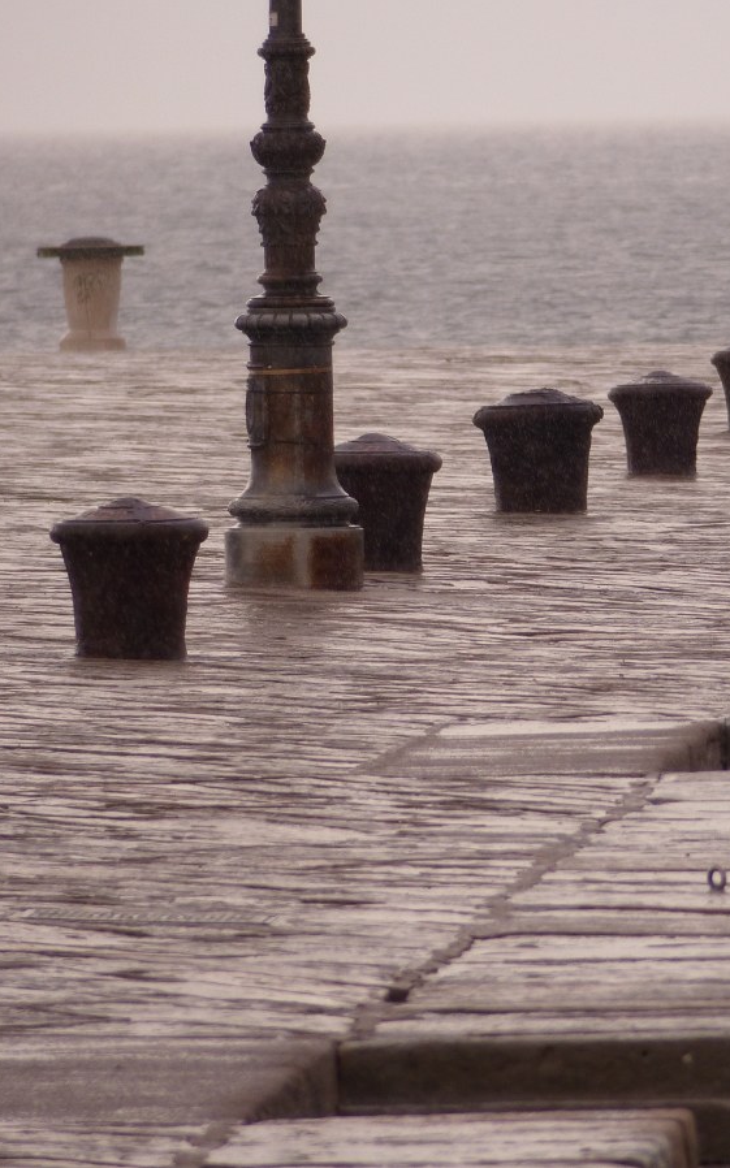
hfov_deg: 1.5
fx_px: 27066
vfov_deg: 2.5
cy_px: 584
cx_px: 773
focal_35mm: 850
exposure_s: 1/400
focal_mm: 108
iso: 100
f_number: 2.8
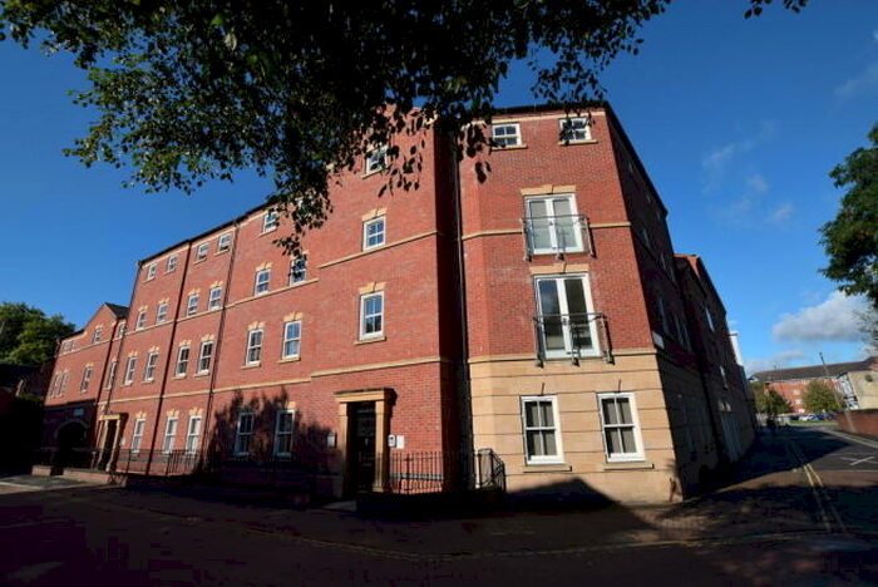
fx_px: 366
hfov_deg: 100.3
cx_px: 439
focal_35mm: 15
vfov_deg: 77.4
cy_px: 294
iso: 200
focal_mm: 10
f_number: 10
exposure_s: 1/400
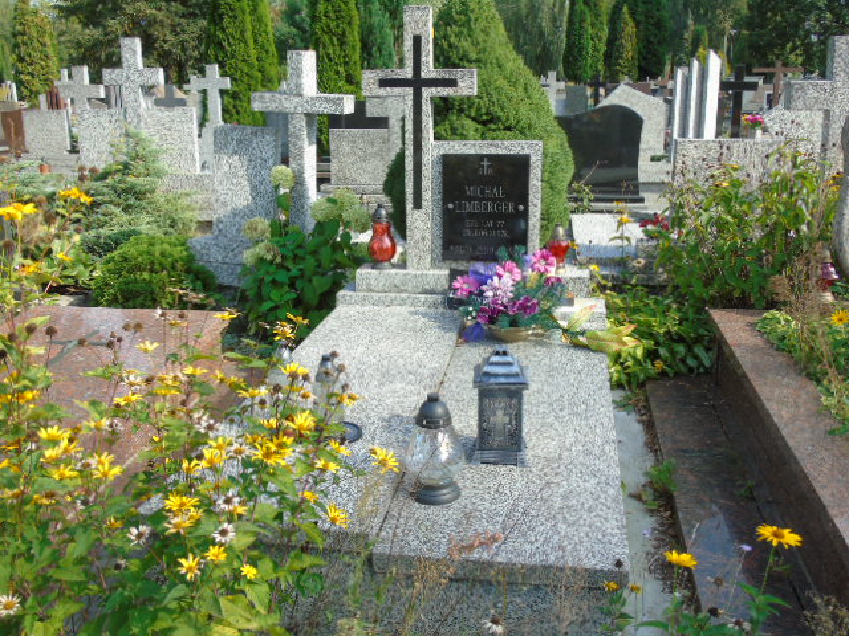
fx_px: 834
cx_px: 424
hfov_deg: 54.0
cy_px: 318
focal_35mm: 34
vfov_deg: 41.8
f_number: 3.8
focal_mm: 6.1
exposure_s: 1/250
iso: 80
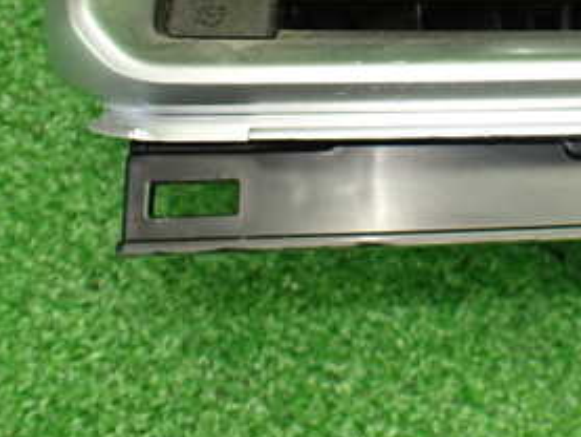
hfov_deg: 27.7
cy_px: 13
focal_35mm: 65
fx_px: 1091
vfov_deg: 21.9
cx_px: 610
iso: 640
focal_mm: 5.4
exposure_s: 1/125
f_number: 2.3
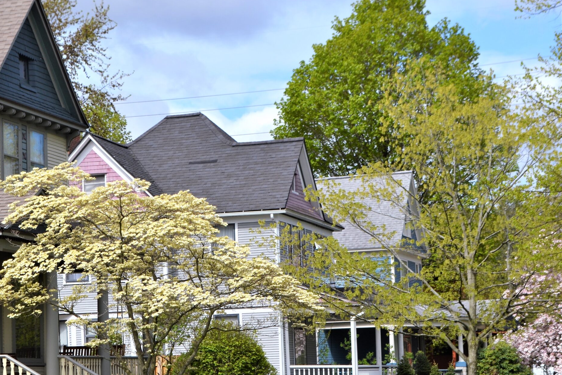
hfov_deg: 19.7
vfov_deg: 13.3
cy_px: 244
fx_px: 1608
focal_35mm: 103
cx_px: 176
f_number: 8
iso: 100
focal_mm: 50
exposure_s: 1/250
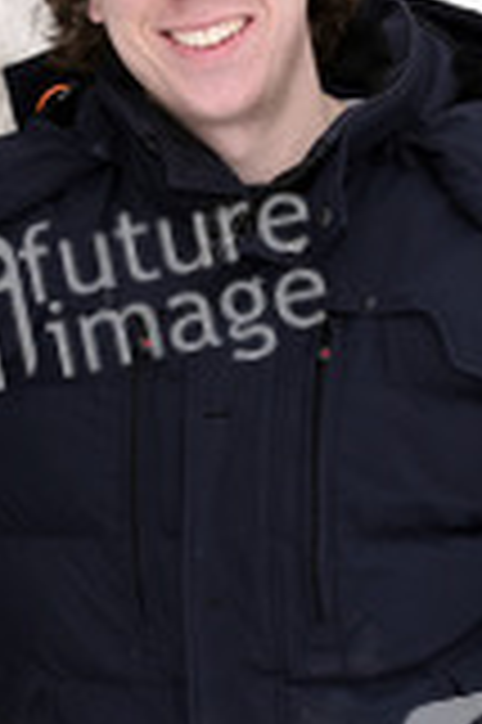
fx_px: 2194
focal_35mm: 109
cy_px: 526
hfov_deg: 12.5
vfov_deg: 18.7
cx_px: 225
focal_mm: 44
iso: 500
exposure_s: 1/160
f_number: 10
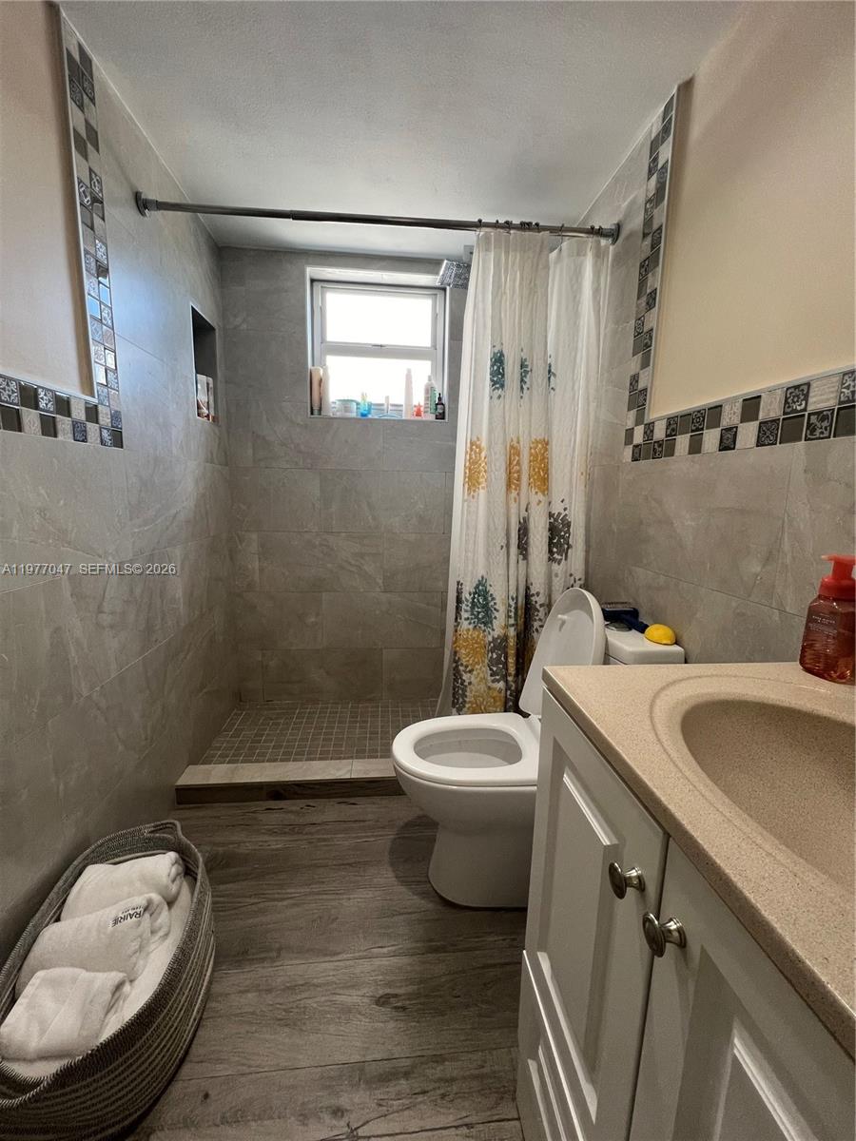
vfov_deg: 106.2
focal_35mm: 13
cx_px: 428
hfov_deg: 89.9
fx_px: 429
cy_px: 570
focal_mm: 1.57
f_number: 1.8
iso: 100
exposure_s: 1/120
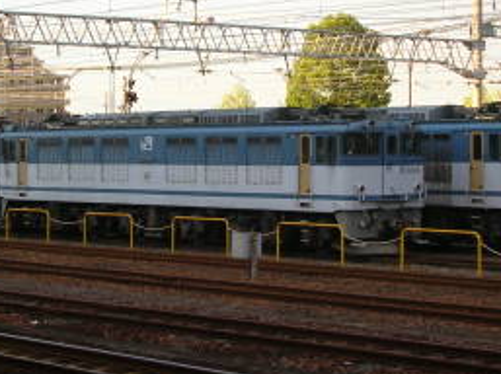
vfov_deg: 13.1
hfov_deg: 17.4
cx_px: 242
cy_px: 129
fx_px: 1633
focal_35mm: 113
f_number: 3.5
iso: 50
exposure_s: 1/228
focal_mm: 9.6
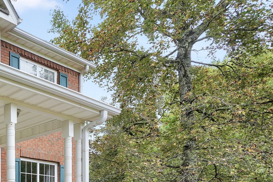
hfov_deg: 36.4
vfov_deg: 30.1
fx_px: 288
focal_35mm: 38
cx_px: -69
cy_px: 217
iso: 125
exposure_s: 1/160
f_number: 4
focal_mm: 10
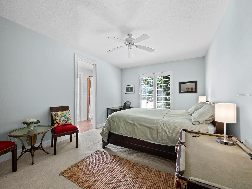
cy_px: 94
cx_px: 126
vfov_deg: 85.7
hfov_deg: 102.0
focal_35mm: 14
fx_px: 102
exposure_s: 1
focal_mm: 7
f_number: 11
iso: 200
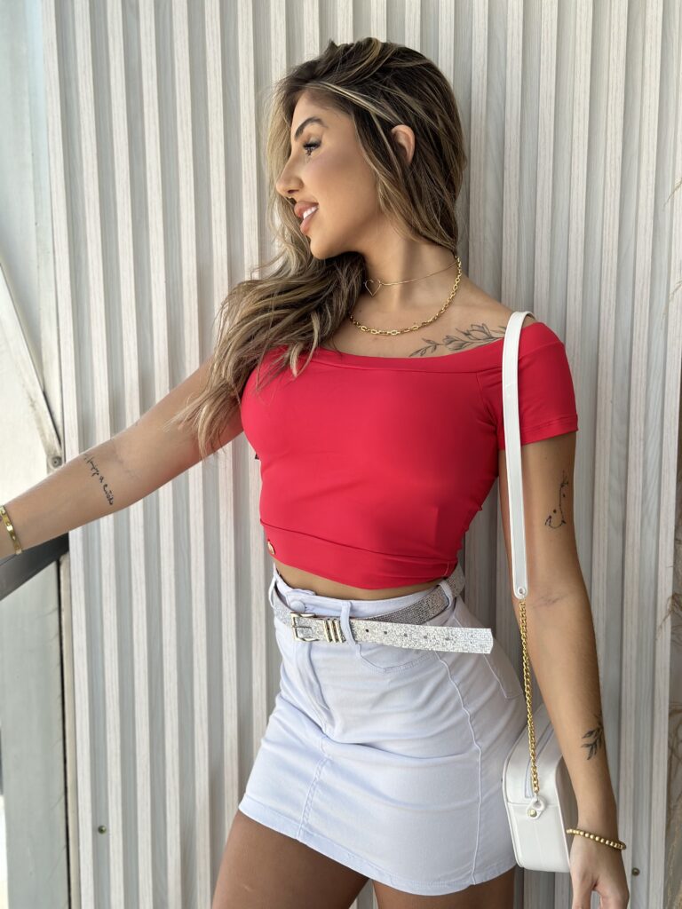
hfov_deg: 30.3
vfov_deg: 39.7
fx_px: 1261
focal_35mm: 48
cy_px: 454
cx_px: 341
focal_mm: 6.86
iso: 80
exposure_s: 1/676
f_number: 1.78
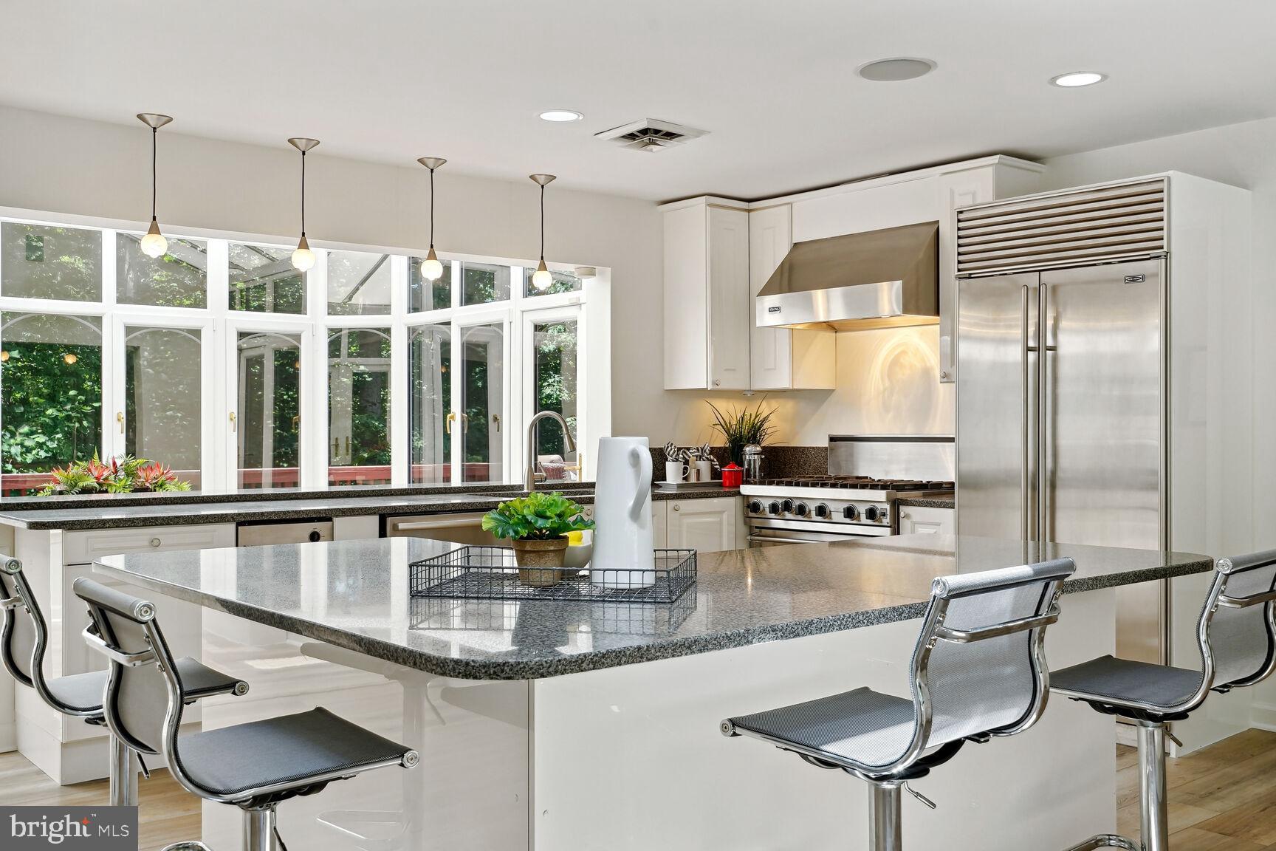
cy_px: 426
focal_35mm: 34
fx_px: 1205
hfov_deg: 55.8
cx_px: 638
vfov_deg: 38.9
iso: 800
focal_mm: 34
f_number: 8
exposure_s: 1/200
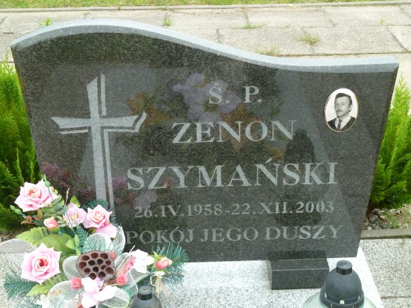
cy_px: 154
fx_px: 795
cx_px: 206
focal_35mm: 67
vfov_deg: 21.9
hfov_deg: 29.0
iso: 320
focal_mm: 11
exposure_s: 1/250
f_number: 4.1
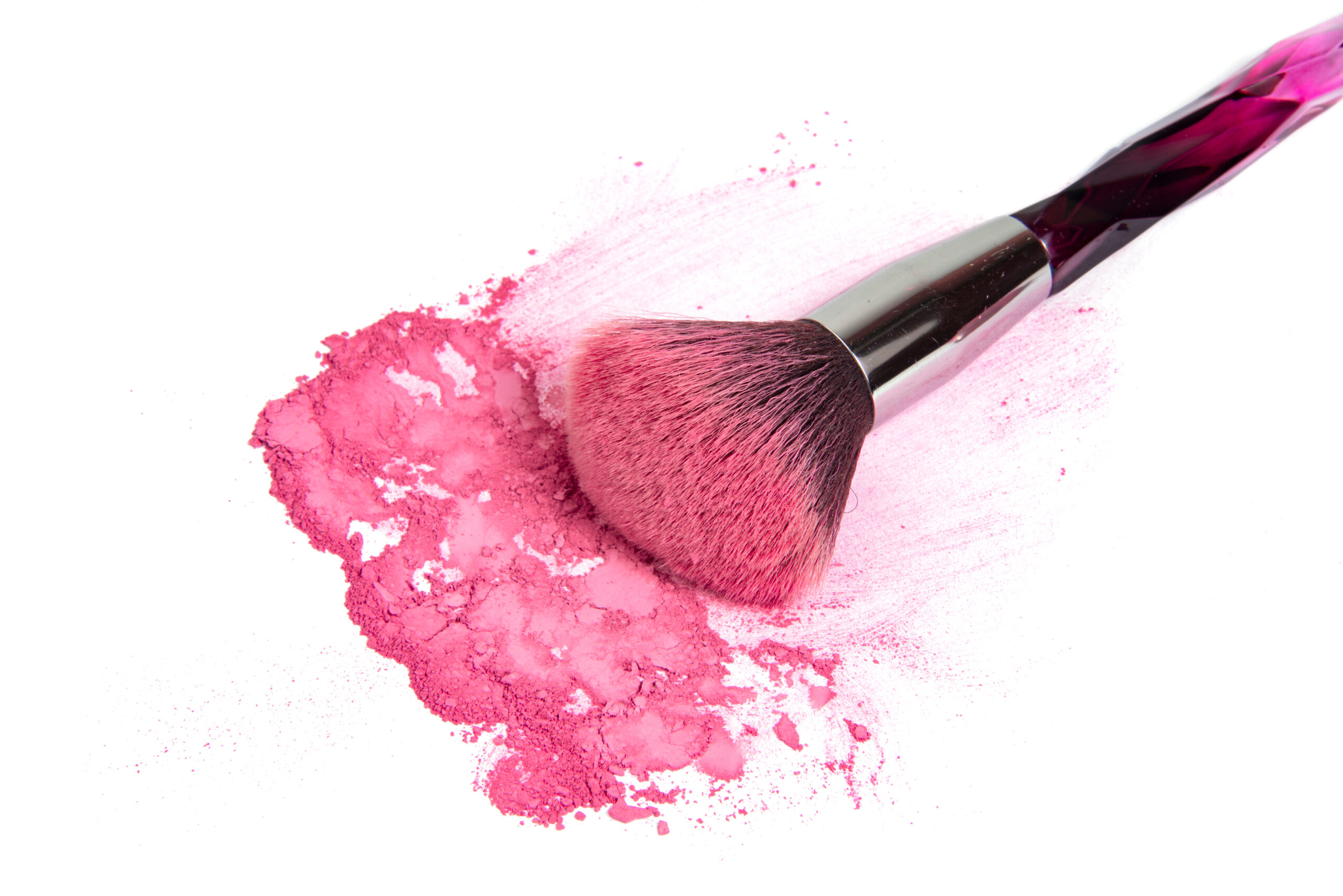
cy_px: 448
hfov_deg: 19.4
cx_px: 672
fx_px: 3918
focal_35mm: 105
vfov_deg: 13.1
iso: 50
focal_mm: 105
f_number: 20
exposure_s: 1/160
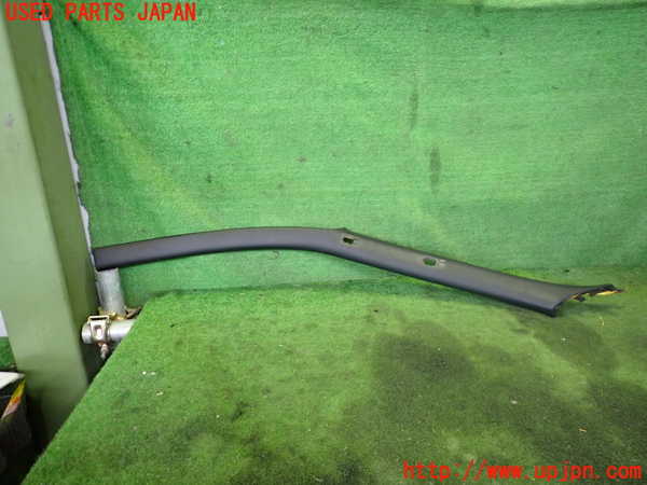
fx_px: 467
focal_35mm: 25
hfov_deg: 69.4
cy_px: 242
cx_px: 324
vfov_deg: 54.9
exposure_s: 1/30
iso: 320
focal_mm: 4.5
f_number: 2
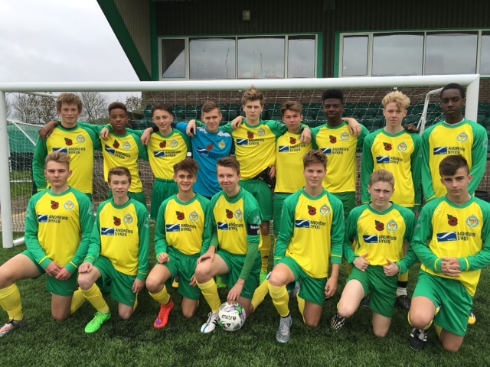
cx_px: 245
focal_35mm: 29
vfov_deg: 48.2
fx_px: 411
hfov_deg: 61.7
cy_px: 184
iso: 25
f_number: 2.2
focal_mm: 4.15
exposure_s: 1/388
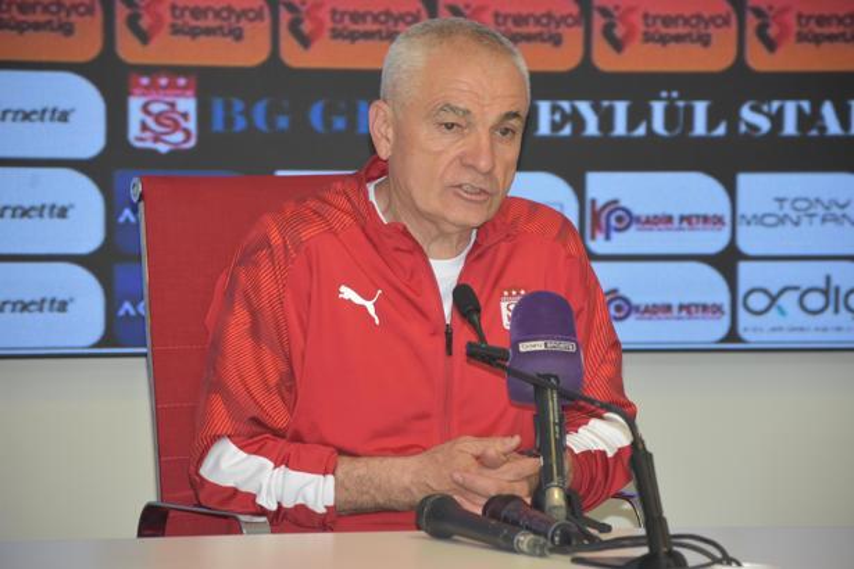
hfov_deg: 9.8
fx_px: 4981
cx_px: 427
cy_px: 284
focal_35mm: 210
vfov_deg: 6.5
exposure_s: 1/60
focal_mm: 140
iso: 900
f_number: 5.6
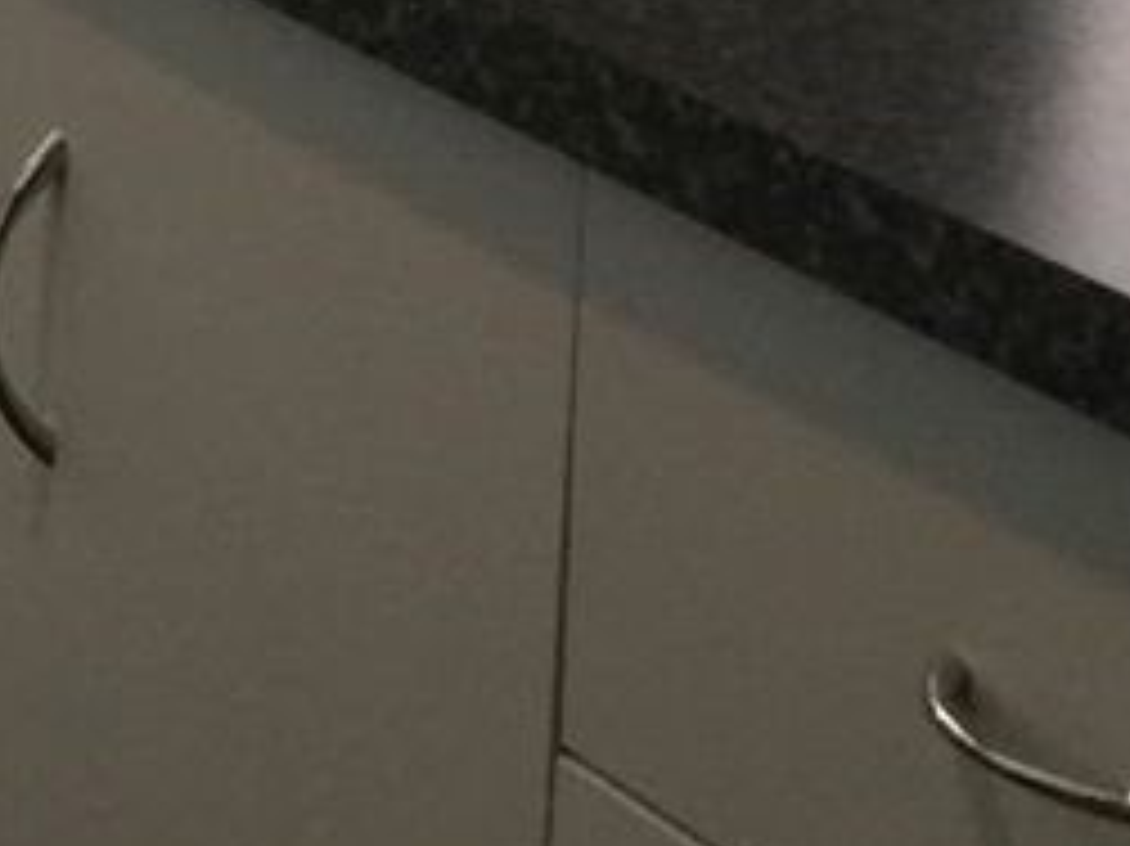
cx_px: -1751
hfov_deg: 9.3
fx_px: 6036
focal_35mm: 185
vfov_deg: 8.0
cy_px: 9
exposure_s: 1/17
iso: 125
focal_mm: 4.15
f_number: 2.2
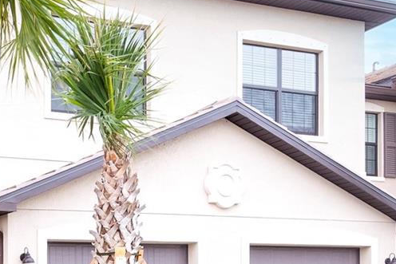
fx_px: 638
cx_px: -25
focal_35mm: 58
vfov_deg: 21.6
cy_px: 324
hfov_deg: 31.2
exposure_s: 1/60
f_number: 8
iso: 200
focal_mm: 12
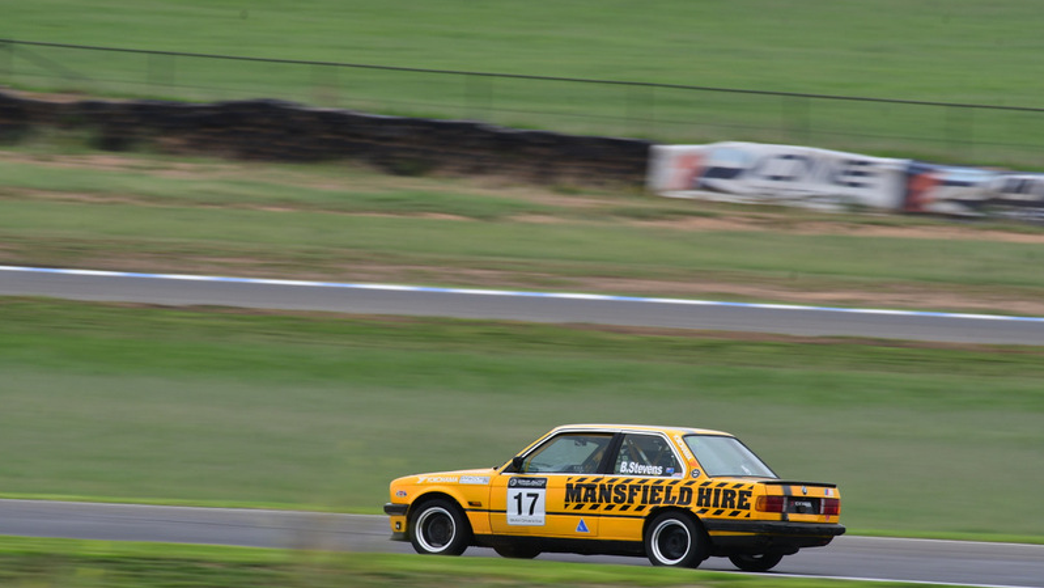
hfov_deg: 2.7
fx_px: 21815
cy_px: 296
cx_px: 522
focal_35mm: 788
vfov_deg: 1.5
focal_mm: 500
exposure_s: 1/100
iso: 200
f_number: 13
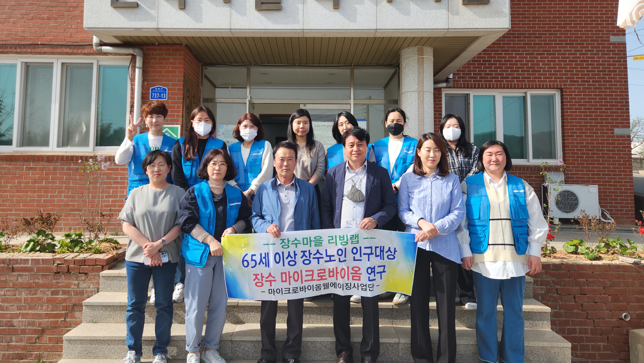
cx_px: 317
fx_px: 478
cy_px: 139
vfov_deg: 41.2
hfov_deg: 67.9
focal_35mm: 28
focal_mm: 5.4
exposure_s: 1/917
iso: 20
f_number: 1.8
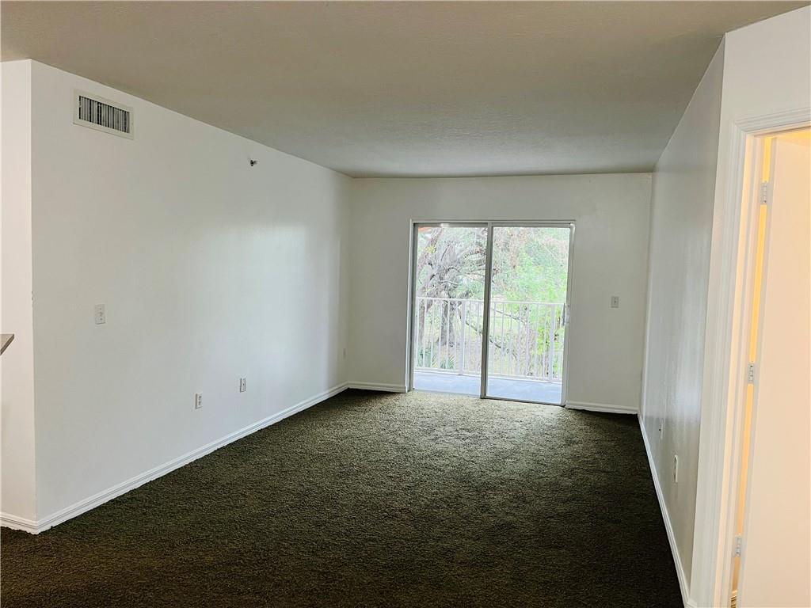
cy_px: 304
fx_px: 609
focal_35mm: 26
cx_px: 406
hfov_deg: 67.3
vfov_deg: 53.1
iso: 160
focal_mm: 5.1
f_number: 1.6
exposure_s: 1/60
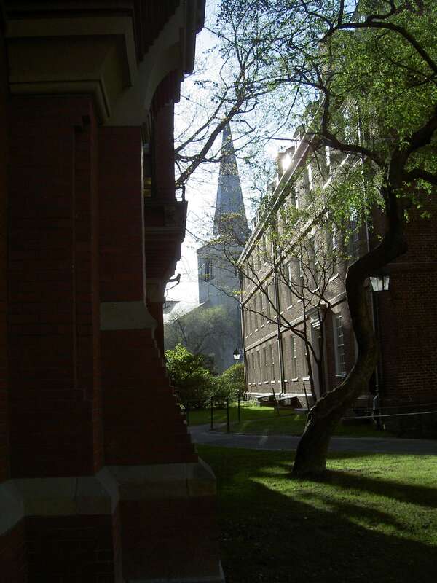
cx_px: 218
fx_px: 656
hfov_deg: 36.8
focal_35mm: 39
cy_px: 292
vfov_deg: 47.9
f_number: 4.7
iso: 100
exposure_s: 1/263
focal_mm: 8
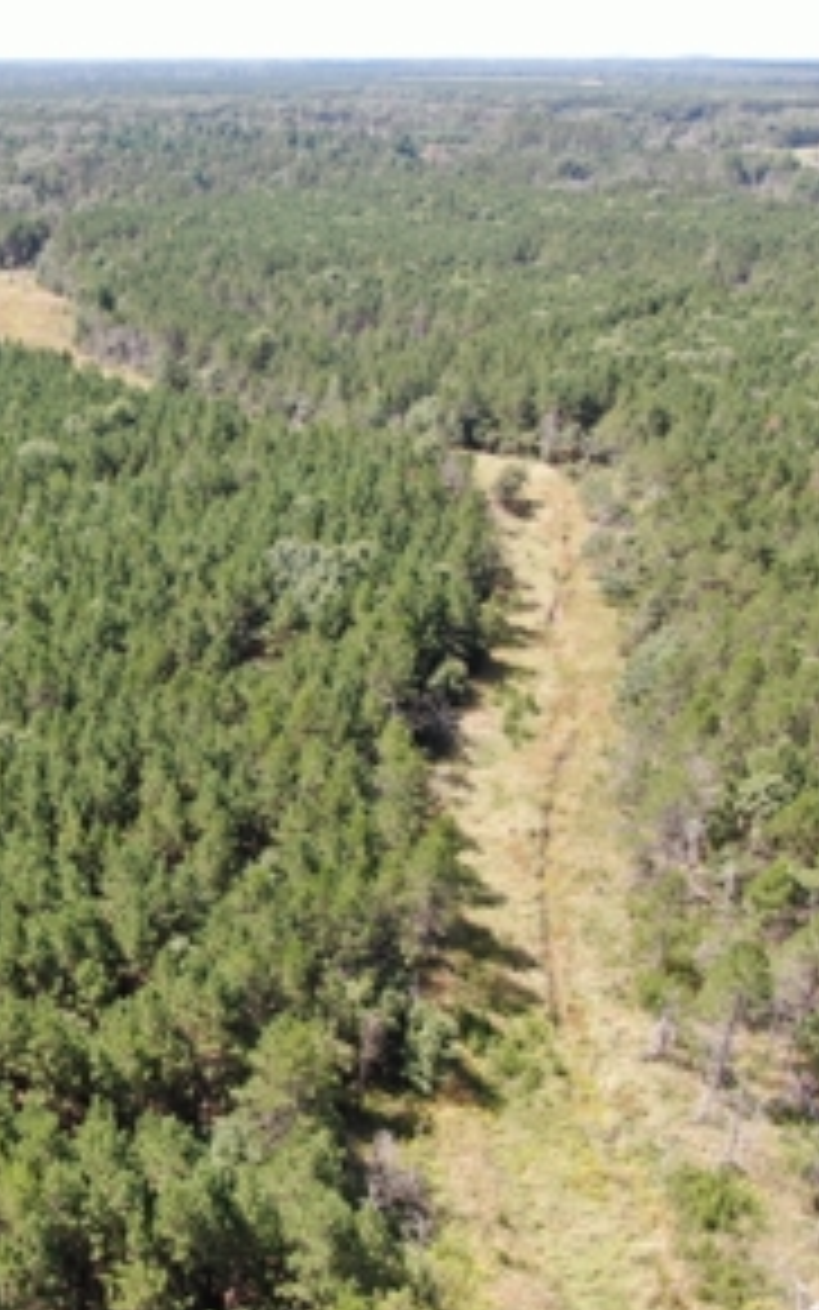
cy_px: 644
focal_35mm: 35
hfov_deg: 33.6
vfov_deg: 55.3
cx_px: 22
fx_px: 1249
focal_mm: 4.39
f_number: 2.8
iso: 100
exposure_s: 1/320
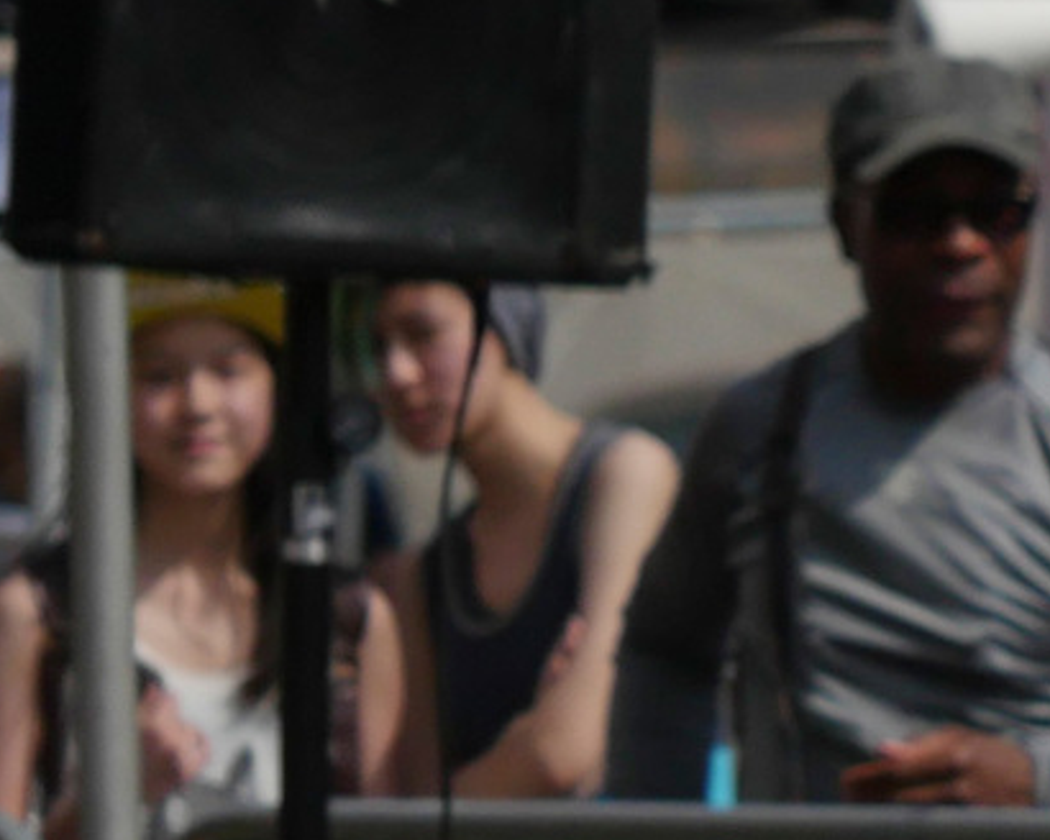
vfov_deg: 2.2
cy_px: 1451
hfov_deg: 2.7
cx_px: 2976
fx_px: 22188
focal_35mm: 714
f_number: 3.2
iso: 200
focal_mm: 60
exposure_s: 1/5000
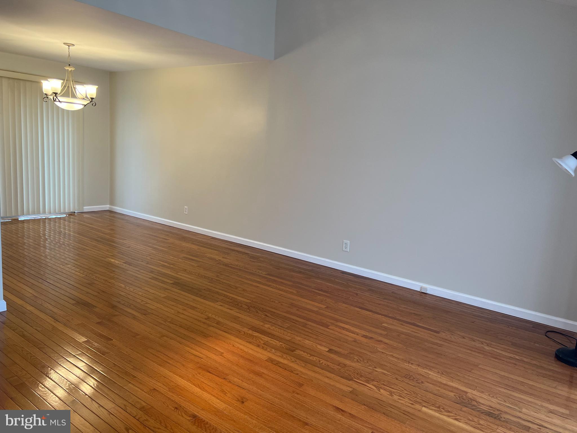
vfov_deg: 53.1
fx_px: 433
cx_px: 288
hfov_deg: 67.3
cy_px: 216
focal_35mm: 26
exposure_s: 1/120
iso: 100
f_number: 1.5
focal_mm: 5.7
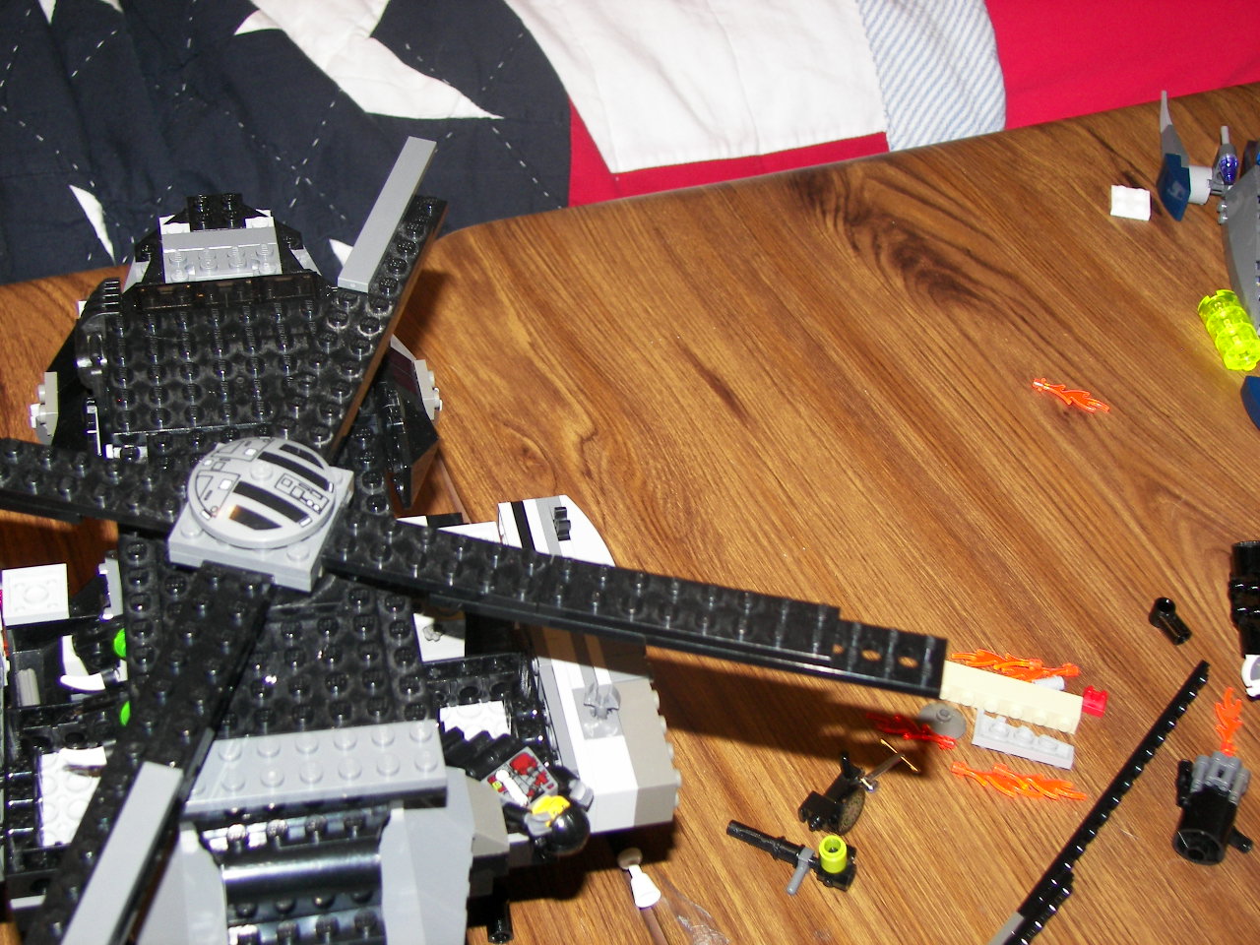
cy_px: 472
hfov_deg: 32.7
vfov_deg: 24.8
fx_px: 2148
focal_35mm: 59
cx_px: 630
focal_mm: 9.9
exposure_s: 1/30
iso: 100
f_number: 2.8
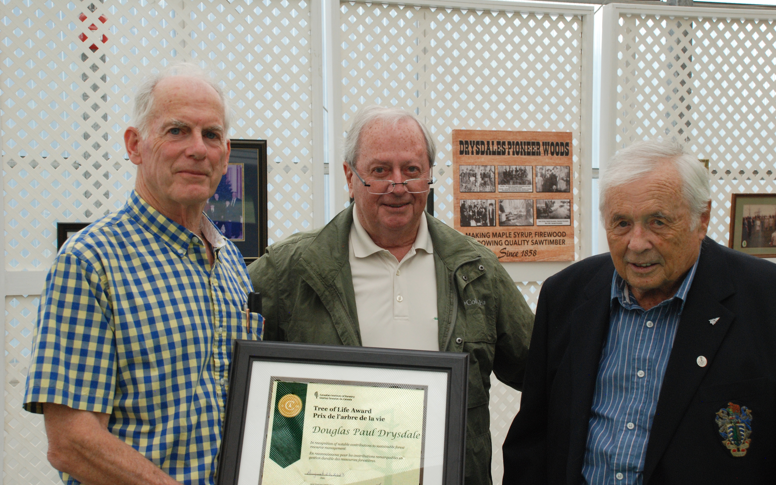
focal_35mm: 55
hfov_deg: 37.2
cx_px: 392
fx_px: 1153
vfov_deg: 23.8
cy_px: 253
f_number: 8
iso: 640
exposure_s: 1/250
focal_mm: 35
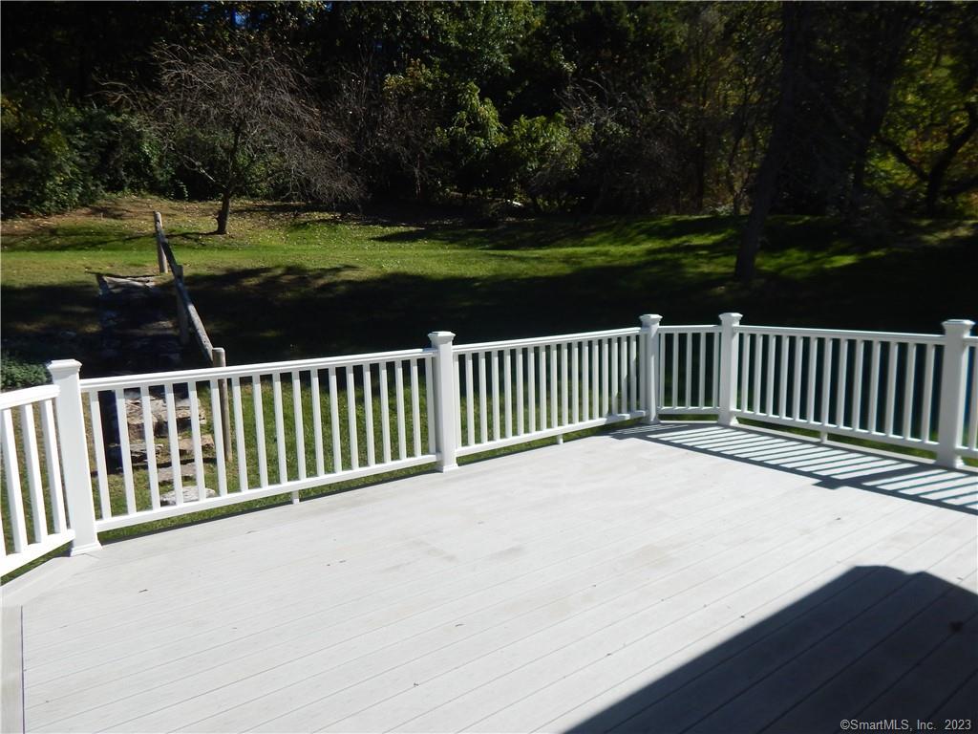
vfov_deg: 61.1
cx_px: 489
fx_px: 622
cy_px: 367
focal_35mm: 22
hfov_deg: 76.4
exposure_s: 1/400
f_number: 6
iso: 125
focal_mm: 4
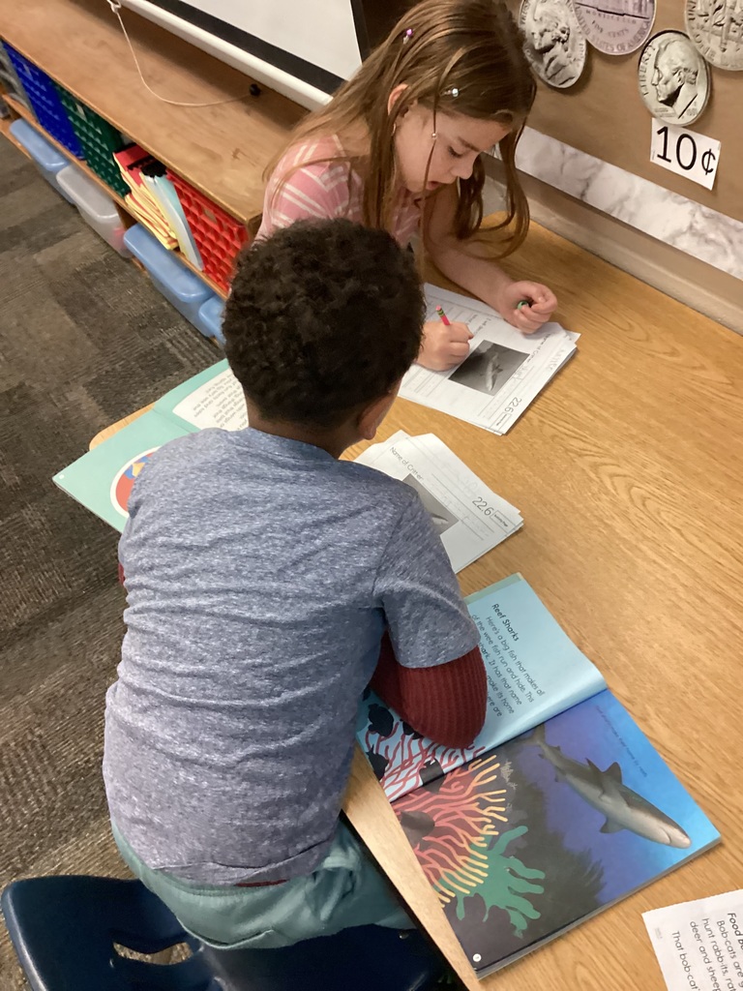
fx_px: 887
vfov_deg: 58.4
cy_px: 496
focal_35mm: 31
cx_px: 372
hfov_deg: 45.4
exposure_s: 1/60
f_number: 2.4
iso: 320
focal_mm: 3.3
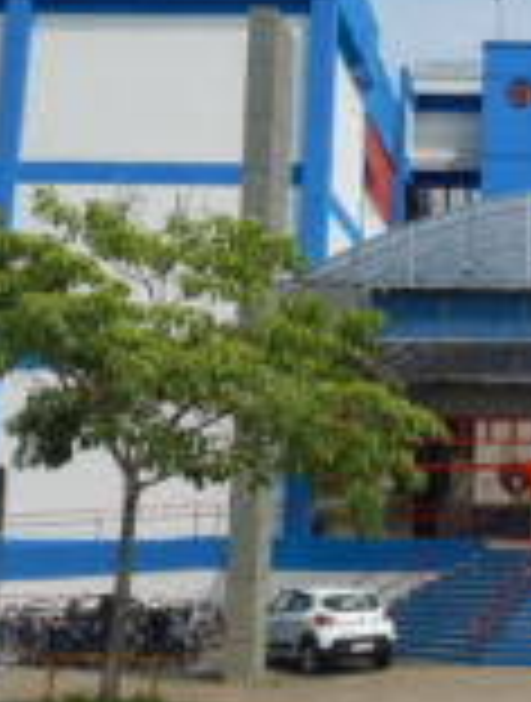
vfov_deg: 34.4
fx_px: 1098
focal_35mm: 54
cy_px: 148
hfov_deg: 25.6
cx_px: 547
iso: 125
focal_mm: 4.3
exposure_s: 1/400
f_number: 8.2
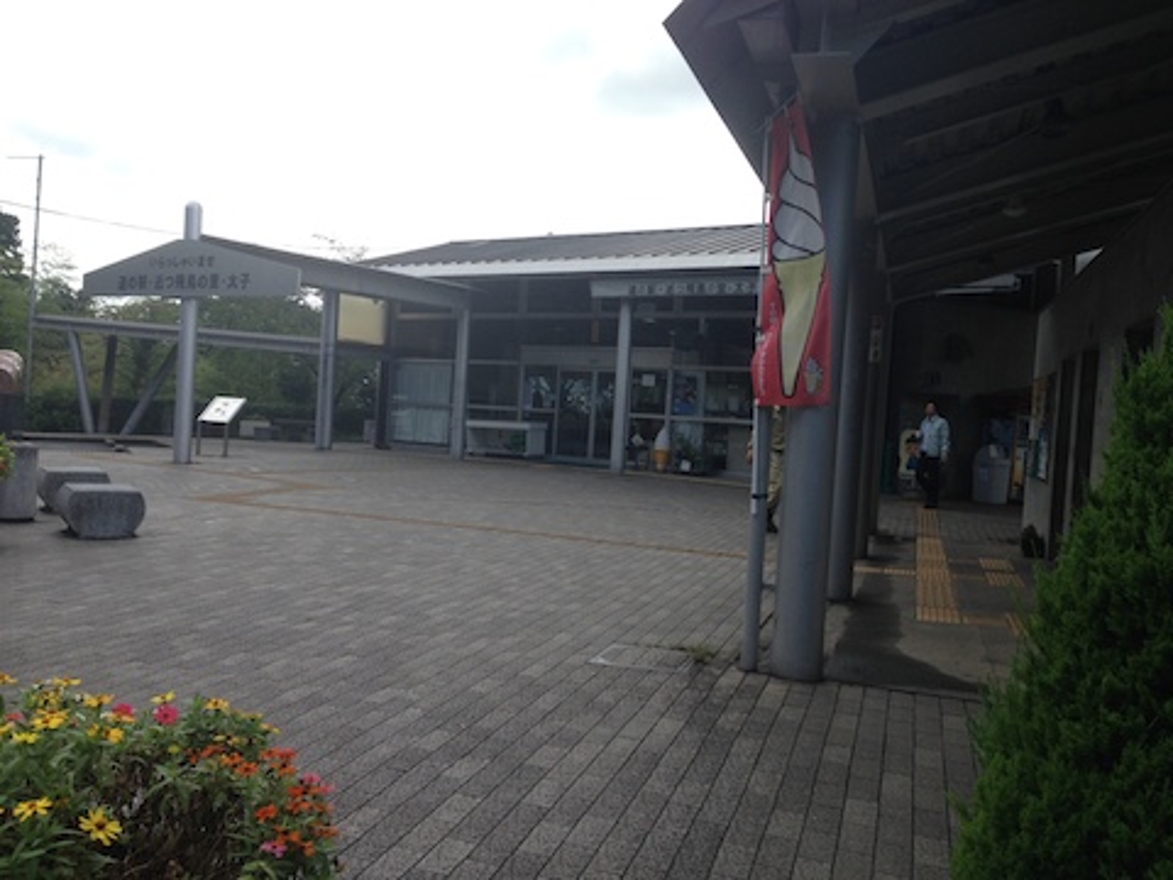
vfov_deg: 42.9
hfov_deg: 55.4
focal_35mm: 33
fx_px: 1118
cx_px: 586
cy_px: 440
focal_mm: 4.12
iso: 50
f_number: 2.4
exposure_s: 1/775
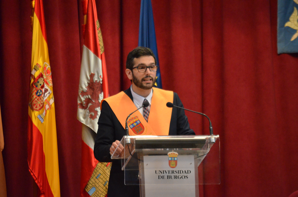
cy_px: 98
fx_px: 2168
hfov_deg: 7.9
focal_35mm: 262
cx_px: 149
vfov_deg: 5.2
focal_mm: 175
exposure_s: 1/125
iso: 4500
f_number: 5.3
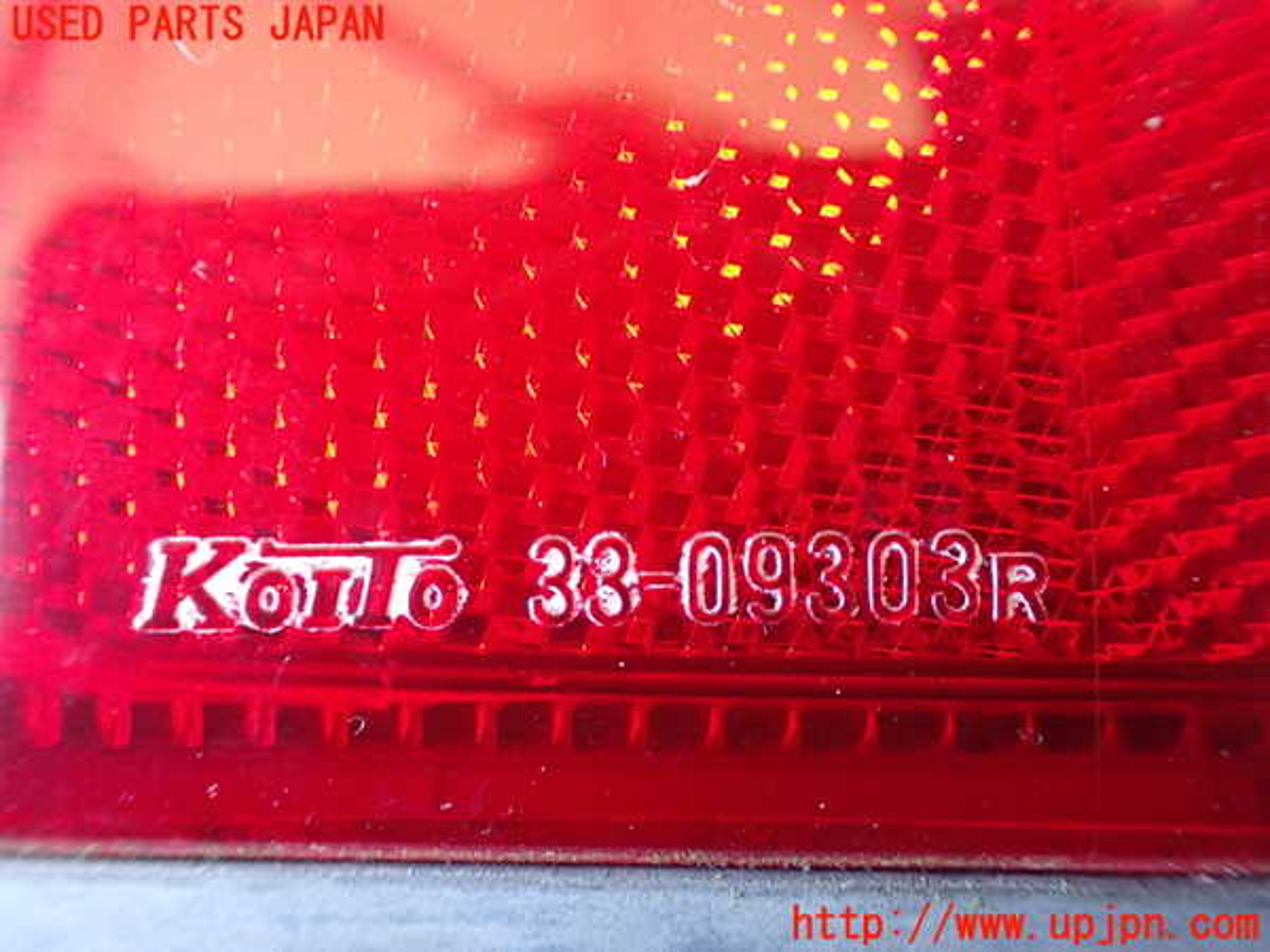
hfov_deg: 60.0
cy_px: 476
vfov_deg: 46.8
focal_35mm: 30
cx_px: 635
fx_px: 1101
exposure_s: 1/40
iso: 800
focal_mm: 5.4
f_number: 2.3
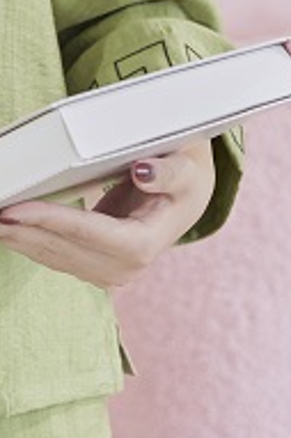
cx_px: -94
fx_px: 3153
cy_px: -41
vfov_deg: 7.9
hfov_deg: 5.3
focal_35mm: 260
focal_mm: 49.5
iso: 400
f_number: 2.8
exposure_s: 1/200
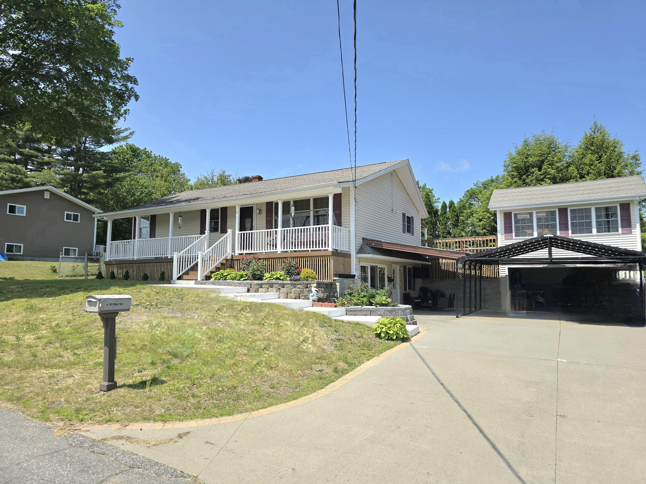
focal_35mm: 23
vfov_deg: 58.9
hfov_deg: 73.9
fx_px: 429
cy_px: 242
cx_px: 323
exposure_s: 1/1000
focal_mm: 6.3
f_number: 1.7
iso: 12
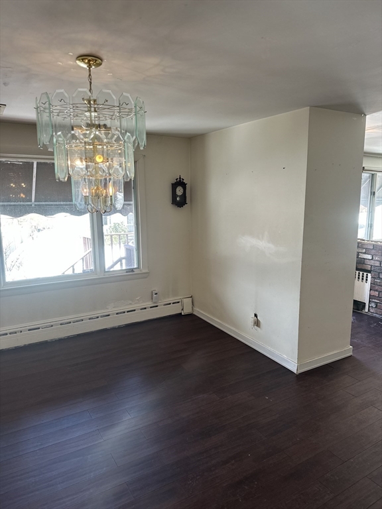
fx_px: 353
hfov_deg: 56.8
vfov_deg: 71.6
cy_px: 254
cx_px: 191
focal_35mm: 24
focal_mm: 6.86
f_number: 1.78
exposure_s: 1/120
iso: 125
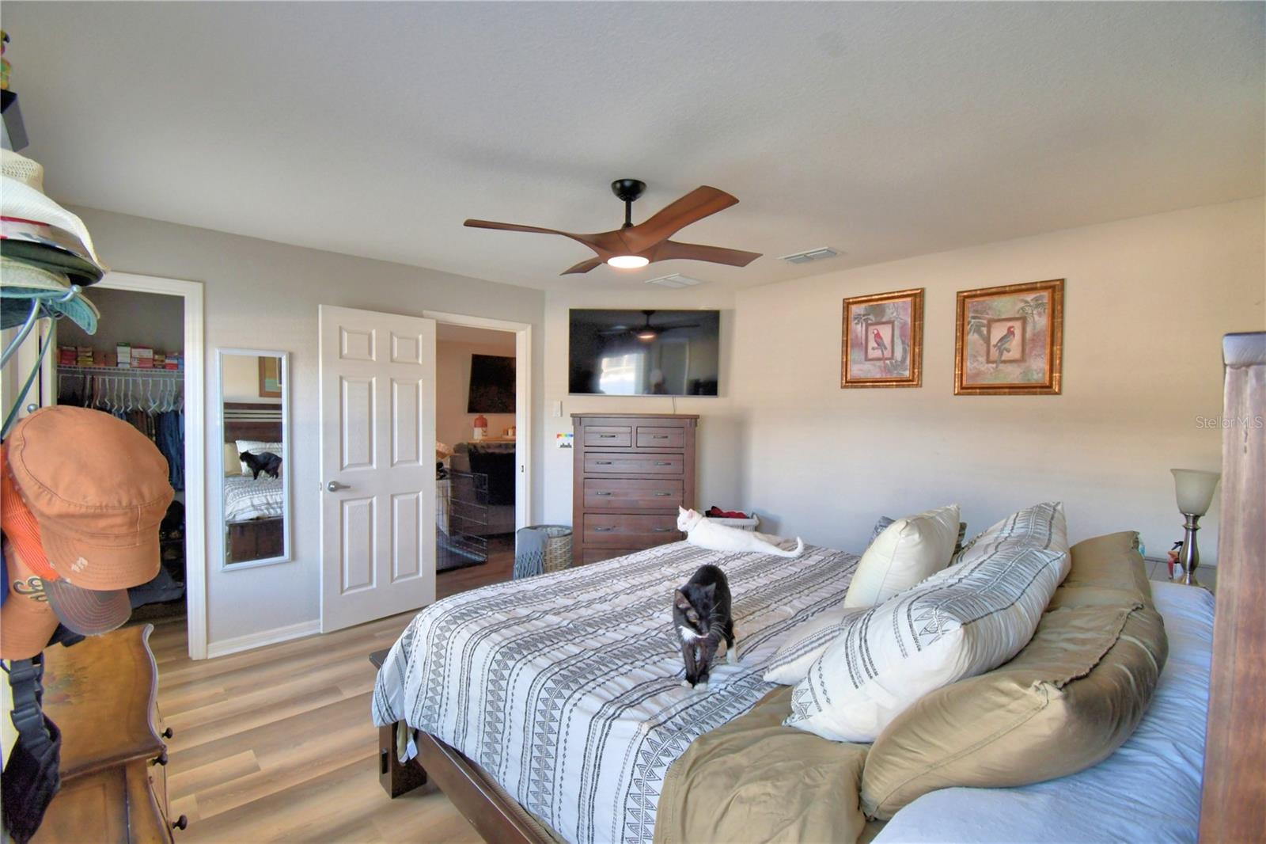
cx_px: 633
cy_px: 422
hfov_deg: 100.4
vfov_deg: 77.3
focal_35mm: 15
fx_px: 527
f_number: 4.5
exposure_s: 1/40
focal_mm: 10
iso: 400
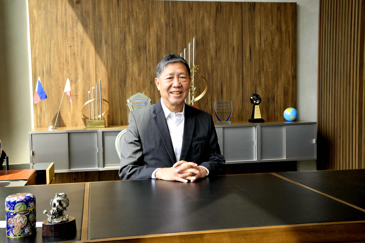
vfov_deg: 28.1
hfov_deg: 41.1
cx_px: 182
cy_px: 122
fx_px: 487
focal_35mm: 48
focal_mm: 32
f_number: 9
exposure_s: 1/60
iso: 320
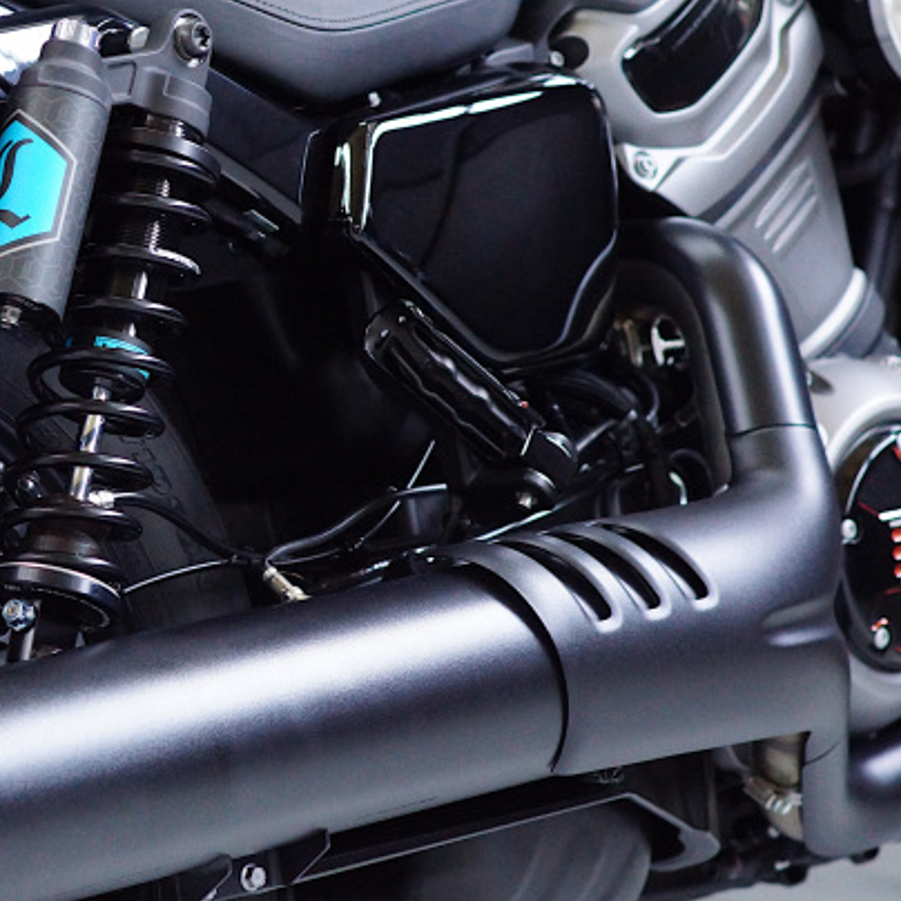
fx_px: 6238
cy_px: 366
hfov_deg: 8.2
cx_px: 45
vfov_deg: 8.3
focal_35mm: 212
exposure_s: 1/80
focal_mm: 85
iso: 1600
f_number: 4
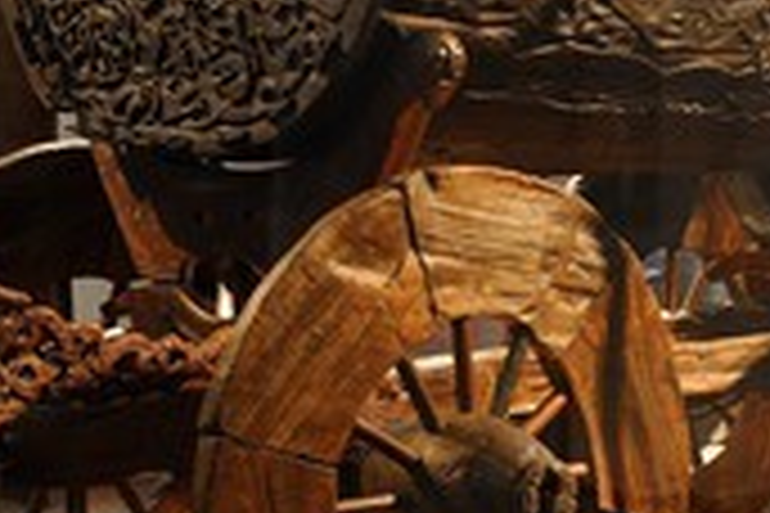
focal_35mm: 118
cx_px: 392
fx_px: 2524
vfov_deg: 11.6
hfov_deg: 17.3
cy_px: 266
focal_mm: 48
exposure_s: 1.6
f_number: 8
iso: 200
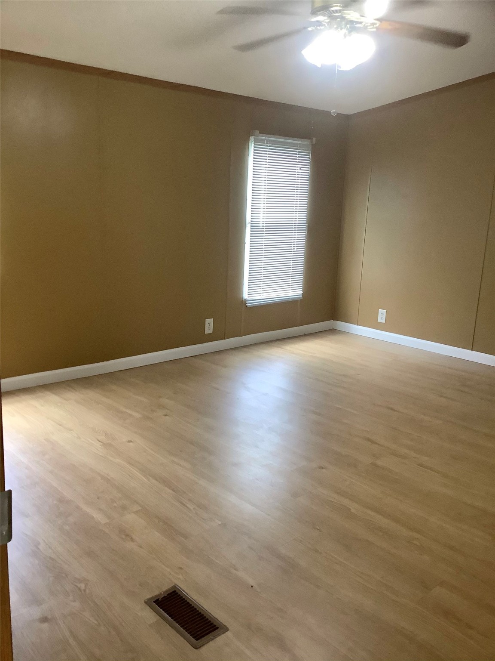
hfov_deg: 45.4
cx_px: 248
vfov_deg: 58.4
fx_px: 591
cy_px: 330
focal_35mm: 31
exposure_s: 1/60
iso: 160
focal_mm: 3.3
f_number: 2.4
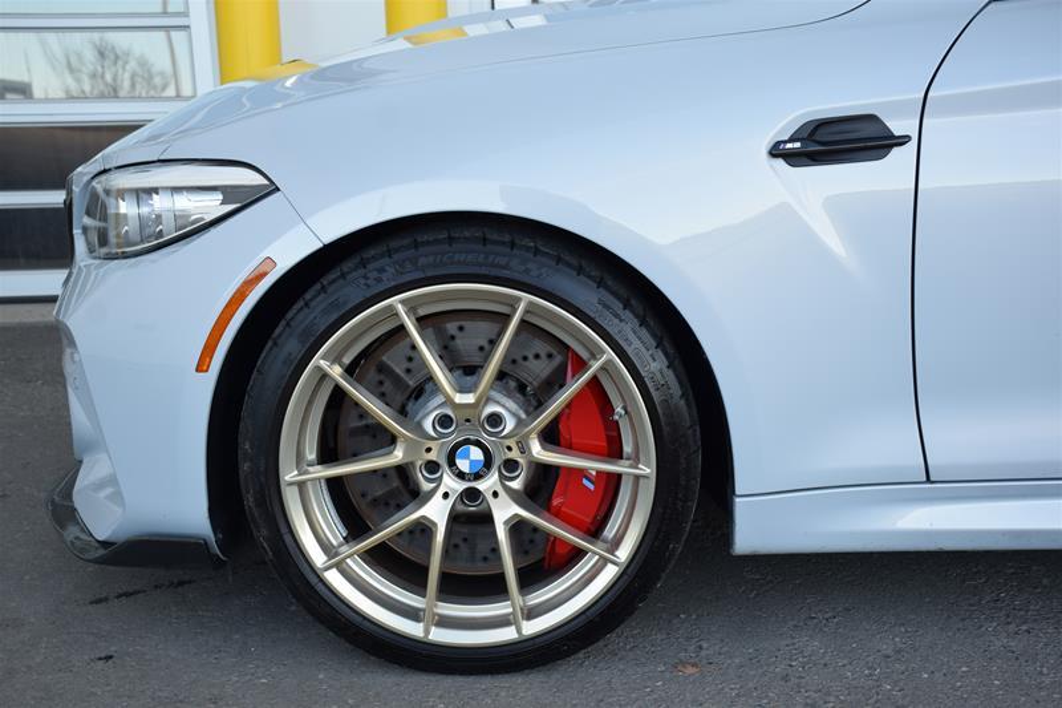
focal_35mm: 48
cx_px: 531
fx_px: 1416
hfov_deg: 41.1
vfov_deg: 28.1
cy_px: 354
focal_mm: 32
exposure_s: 1/125
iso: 280
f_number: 5.6
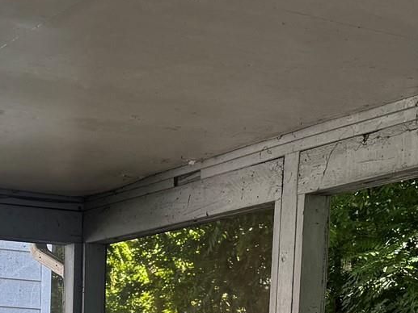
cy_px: 519
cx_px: 71
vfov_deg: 14.2
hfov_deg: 20.4
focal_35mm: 95
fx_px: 1147
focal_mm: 6.76
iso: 80
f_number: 1.78
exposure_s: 1/160
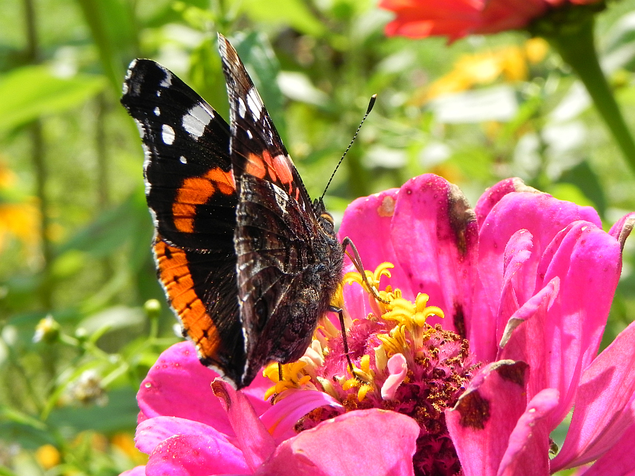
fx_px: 1743
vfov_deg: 15.6
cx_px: 318
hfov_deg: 20.7
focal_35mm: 95
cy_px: 238
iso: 160
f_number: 6.3
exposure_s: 1/245
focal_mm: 16.9
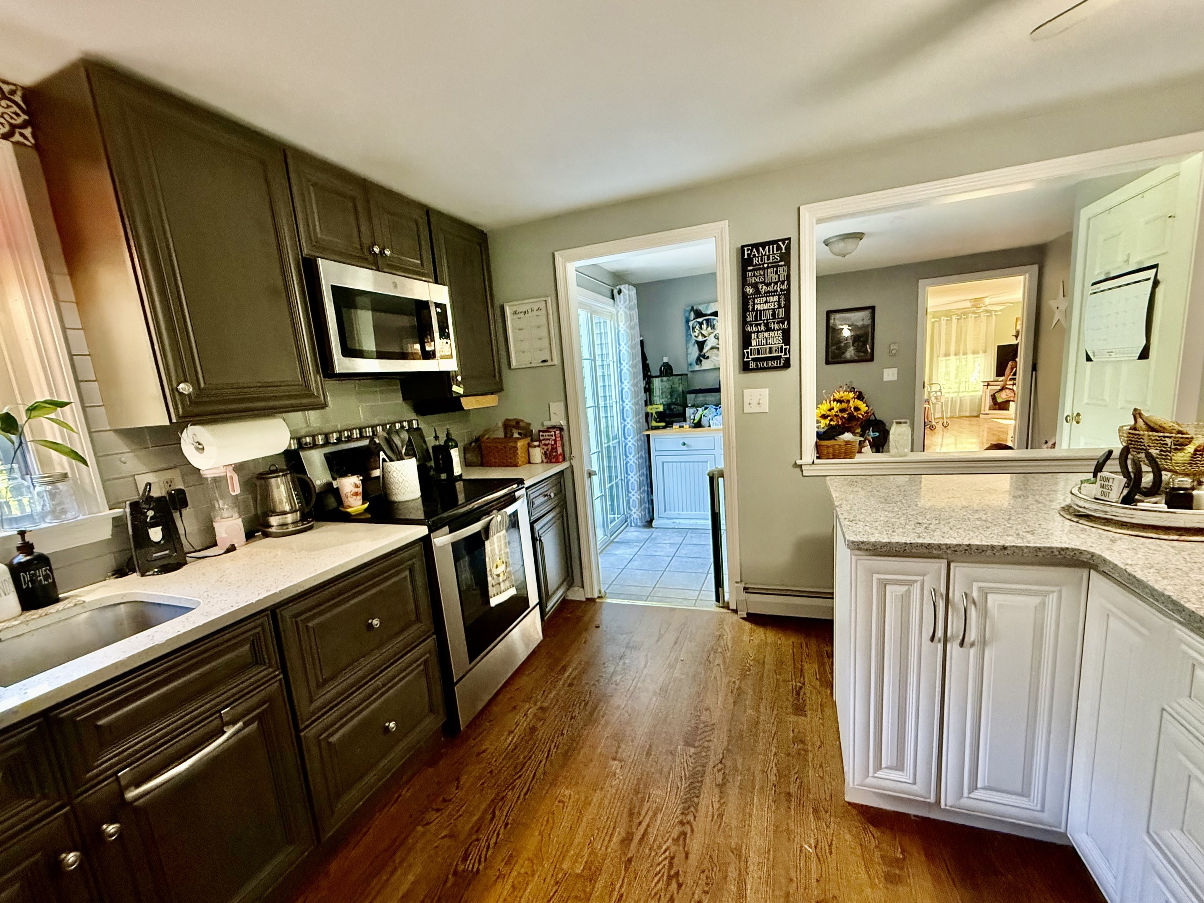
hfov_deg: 98.2
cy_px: 479
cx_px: 596
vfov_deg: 81.7
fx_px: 522
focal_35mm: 15
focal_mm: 2.22
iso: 640
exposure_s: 1/60
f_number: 2.2
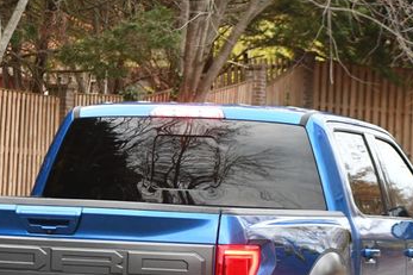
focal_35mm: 194
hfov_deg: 10.6
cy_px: 248
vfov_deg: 7.1
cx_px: 180
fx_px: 2224
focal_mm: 70
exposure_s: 1/125
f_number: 4.5
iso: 2200
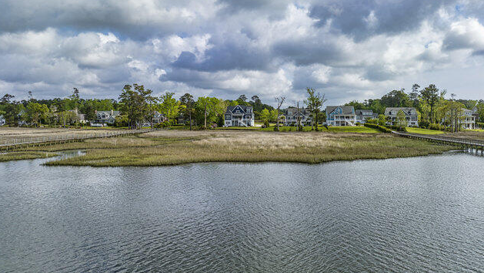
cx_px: 249
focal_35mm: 27
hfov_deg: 69.8
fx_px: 347
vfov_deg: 42.8
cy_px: 121
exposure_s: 1/1250
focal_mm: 12.29
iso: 100
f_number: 4
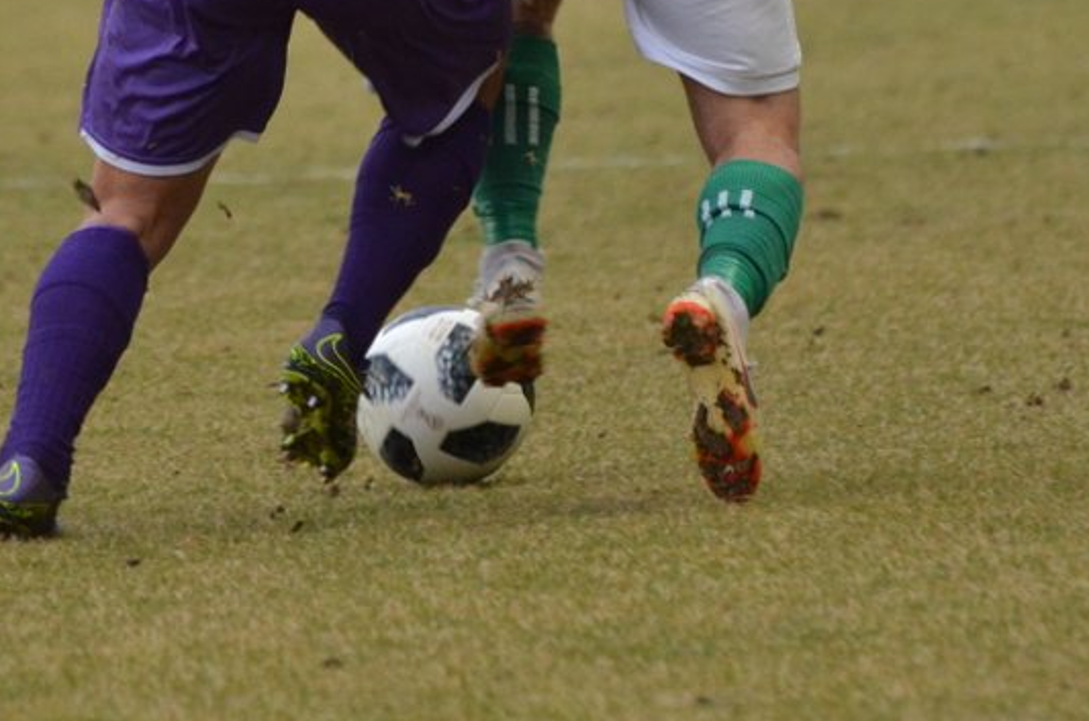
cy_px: -68
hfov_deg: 2.6
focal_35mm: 810
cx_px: 274
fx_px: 24451
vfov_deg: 1.7
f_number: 5.6
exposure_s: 1/500
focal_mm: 240
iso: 1250
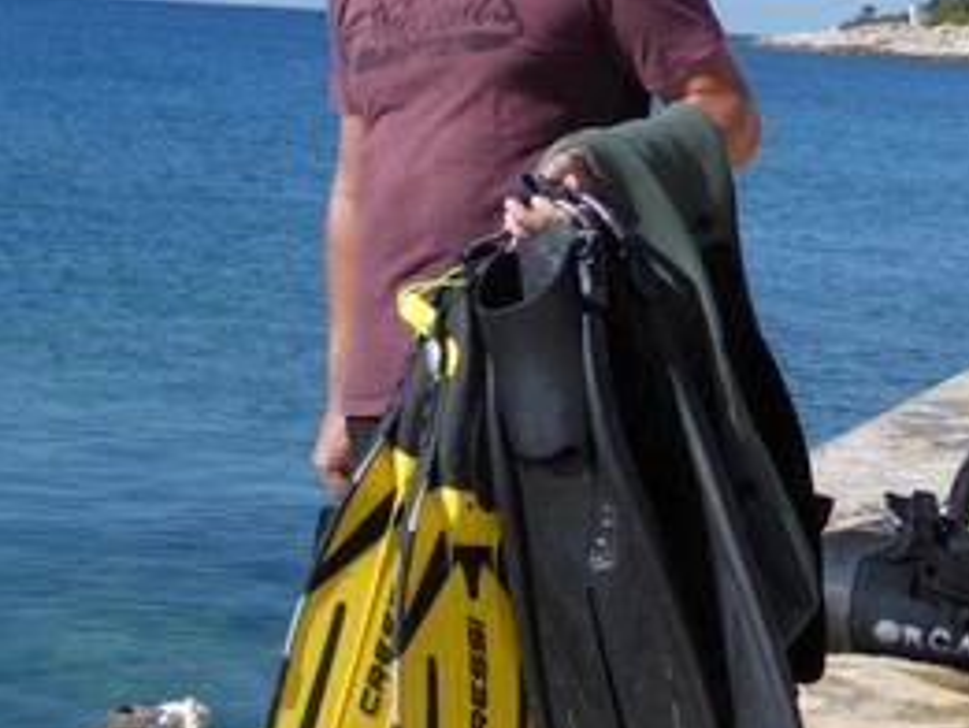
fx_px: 3025
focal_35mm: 108
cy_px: 353
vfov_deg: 13.7
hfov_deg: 18.0
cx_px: 167
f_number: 4.3
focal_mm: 7.8
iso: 80
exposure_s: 1/500
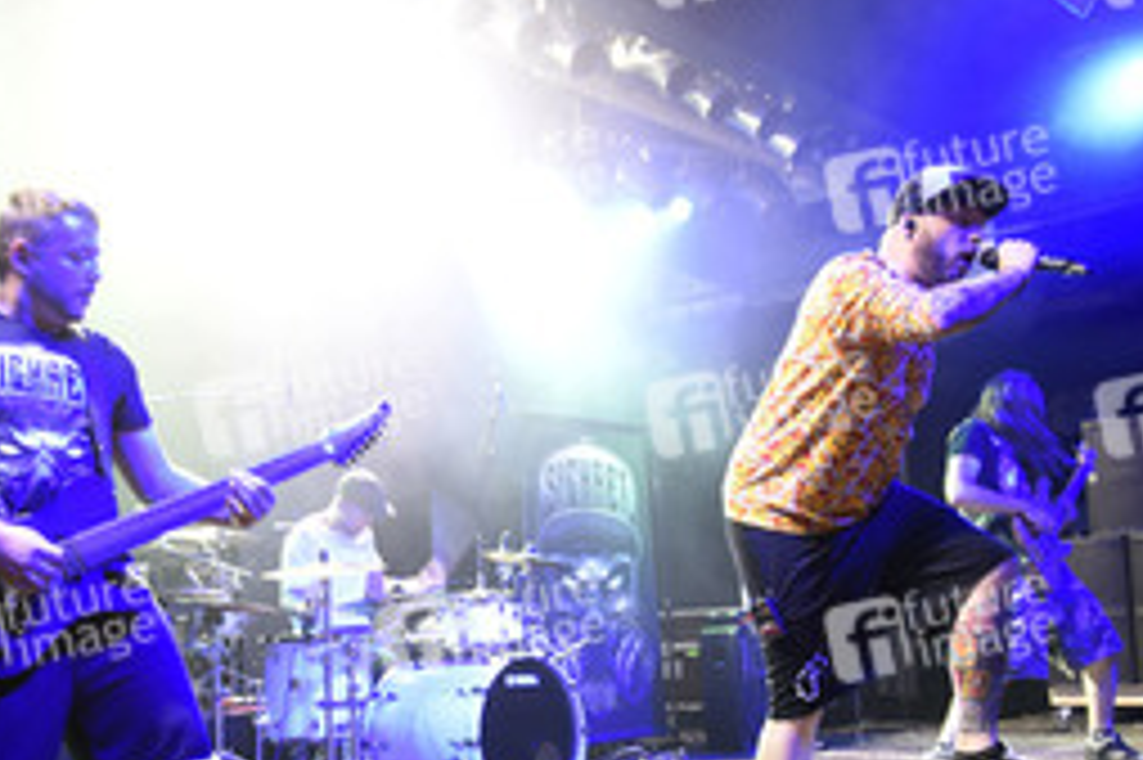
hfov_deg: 40.6
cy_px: 517
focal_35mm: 48
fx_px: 1523
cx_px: 371
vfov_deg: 27.8
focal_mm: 27
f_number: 4.5
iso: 1250
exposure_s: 1/50
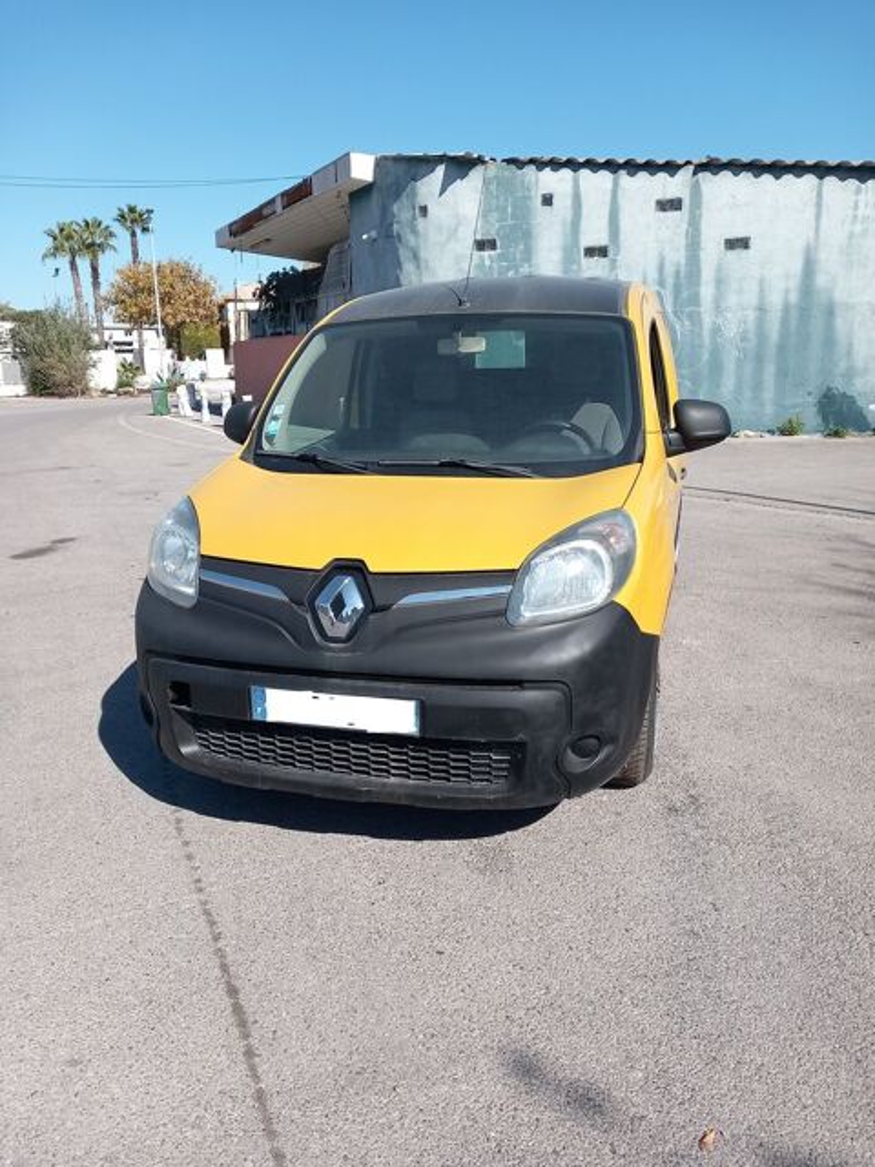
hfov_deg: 51.4
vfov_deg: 65.3
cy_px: 584
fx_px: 910
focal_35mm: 27
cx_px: 438
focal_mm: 4
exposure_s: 1/455
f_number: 1.8
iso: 20
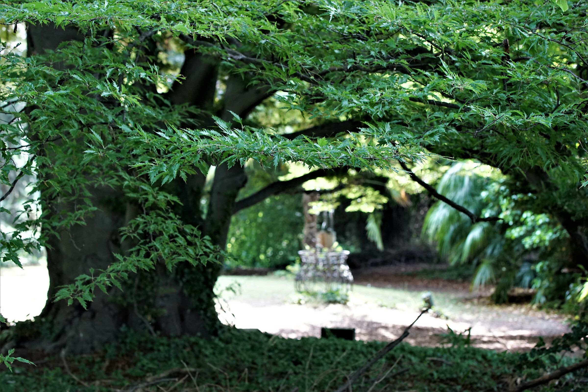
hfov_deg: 22.6
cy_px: 196
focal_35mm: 90
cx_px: 294
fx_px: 1470
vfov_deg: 15.2
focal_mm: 60
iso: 800
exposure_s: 1/160
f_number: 4
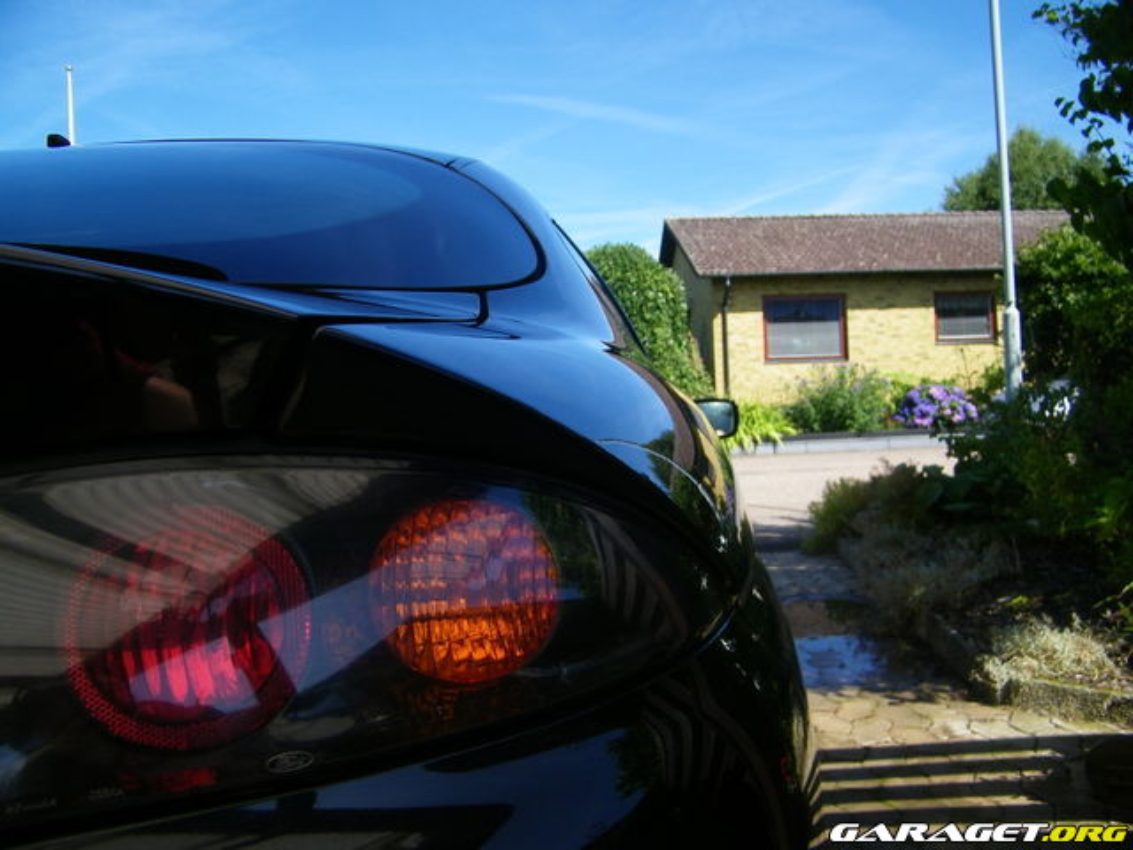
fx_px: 916
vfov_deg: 49.7
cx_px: 566
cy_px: 425
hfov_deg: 63.4
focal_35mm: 28
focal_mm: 5
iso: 80
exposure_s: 1/640
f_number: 3.5
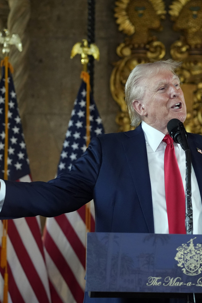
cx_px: 164
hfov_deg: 12.9
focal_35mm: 106
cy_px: 153
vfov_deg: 19.3
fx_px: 892
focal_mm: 70
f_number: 3.2
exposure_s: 1/640
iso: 4000
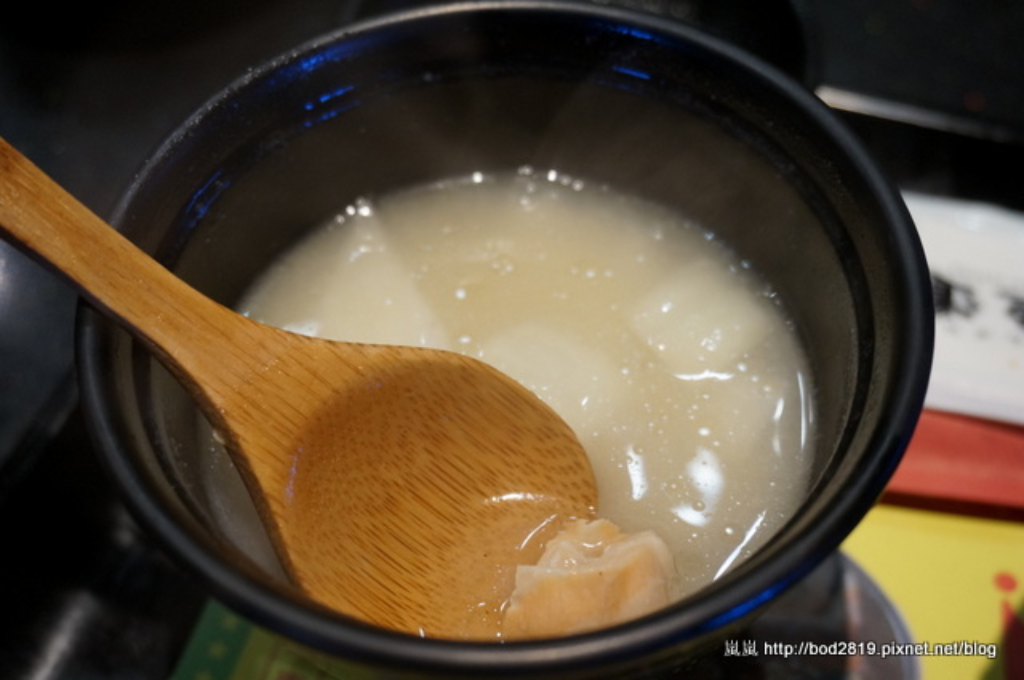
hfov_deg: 43.7
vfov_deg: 29.8
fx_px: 1278
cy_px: 340
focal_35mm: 45
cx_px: 512
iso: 800
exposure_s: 1/60
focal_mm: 30
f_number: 5
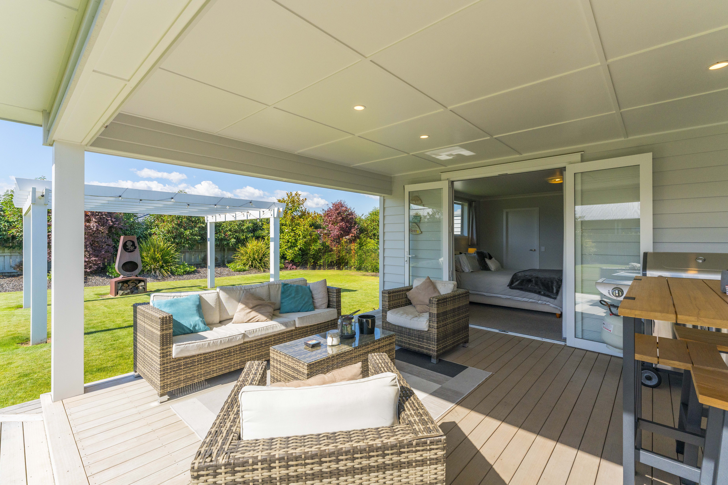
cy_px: 242
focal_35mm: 15
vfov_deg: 75.9
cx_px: 364
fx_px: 311
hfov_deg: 98.9
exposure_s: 1/2000
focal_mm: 15.4
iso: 640
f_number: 8
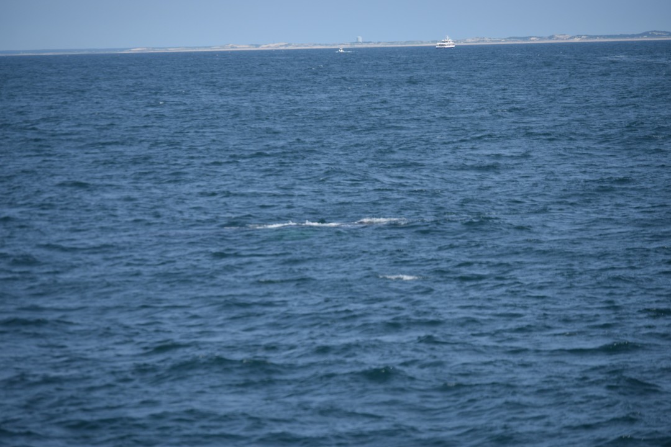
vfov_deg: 5.9
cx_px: 336
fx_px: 4333
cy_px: 224
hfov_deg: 8.9
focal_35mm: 232
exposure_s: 1/1600
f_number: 5.6
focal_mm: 155
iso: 200
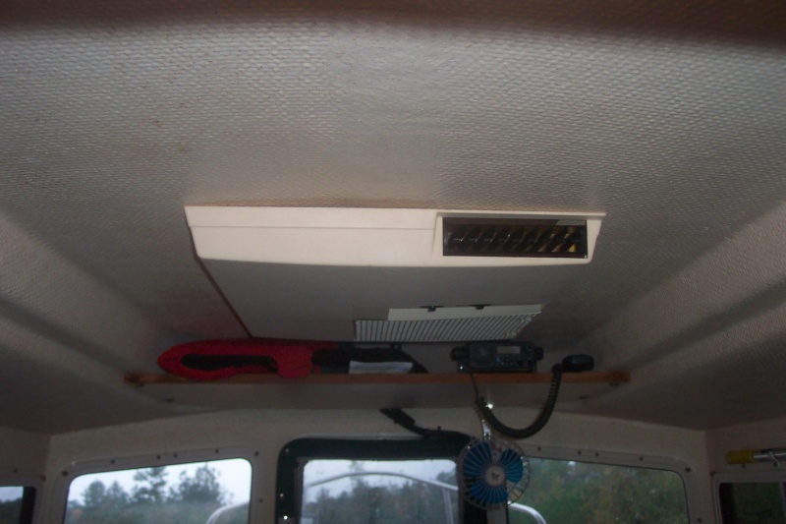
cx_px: 393
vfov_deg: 35.0
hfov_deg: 50.7
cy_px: 262
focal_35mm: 38
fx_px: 829
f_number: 2.8
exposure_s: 1/30
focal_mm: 8
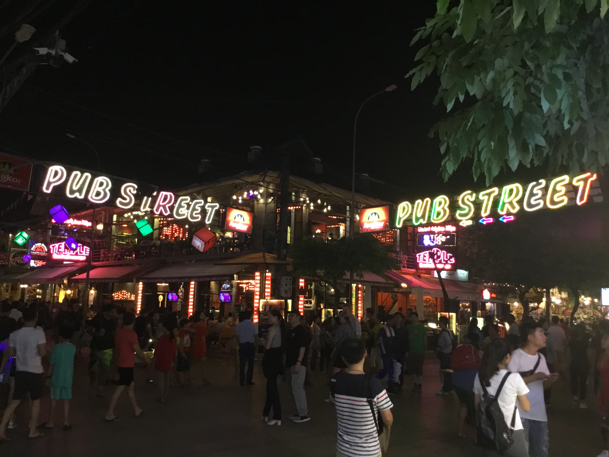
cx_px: 304
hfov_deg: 58.4
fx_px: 545
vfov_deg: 45.4
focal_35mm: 31
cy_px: 228
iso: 200
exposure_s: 1/25
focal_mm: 3.3
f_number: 2.4
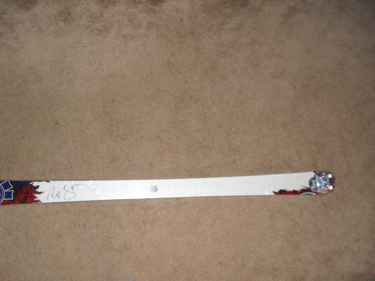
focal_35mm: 35
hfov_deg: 52.6
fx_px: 379
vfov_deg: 40.7
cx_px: 188
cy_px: 140
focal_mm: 6.3
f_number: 3.2
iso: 200
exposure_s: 1/45
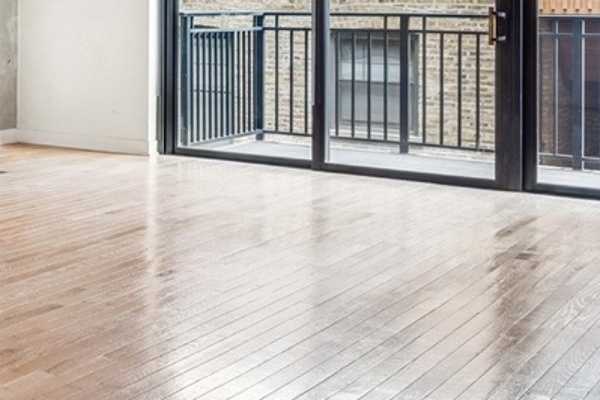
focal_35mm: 65
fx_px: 1083
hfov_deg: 21.7
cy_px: -2
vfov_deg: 20.3
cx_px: -442
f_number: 8
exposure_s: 1/5
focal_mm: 16
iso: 320
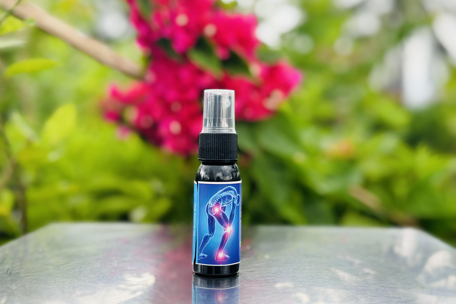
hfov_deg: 39.6
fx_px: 633
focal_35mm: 50
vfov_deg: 27.0
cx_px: 228
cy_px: 159
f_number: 1.78
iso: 80
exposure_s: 1/240
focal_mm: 6.86
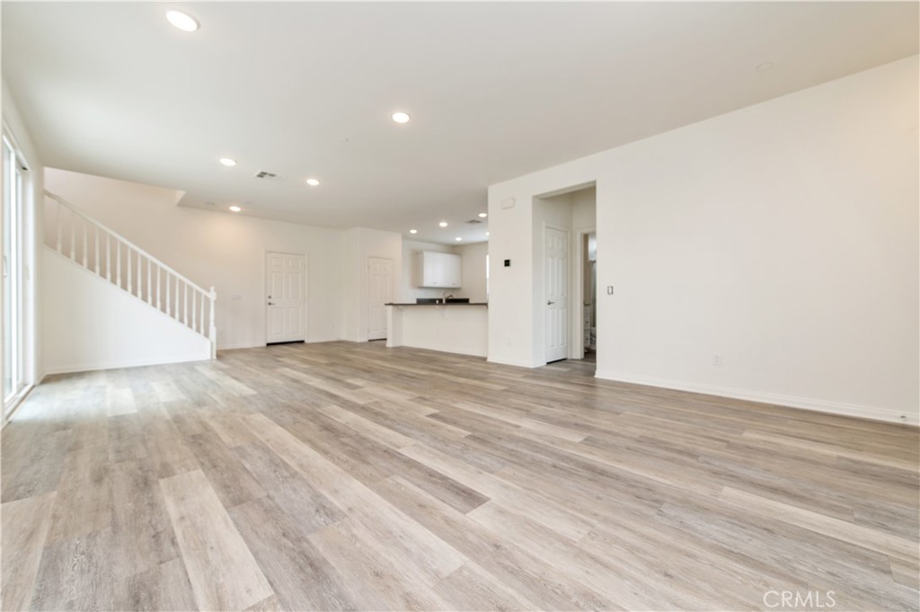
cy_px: 306
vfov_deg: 81.1
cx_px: 460
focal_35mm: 14
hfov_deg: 104.3
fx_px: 357
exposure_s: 1/60
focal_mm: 14
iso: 280
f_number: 4
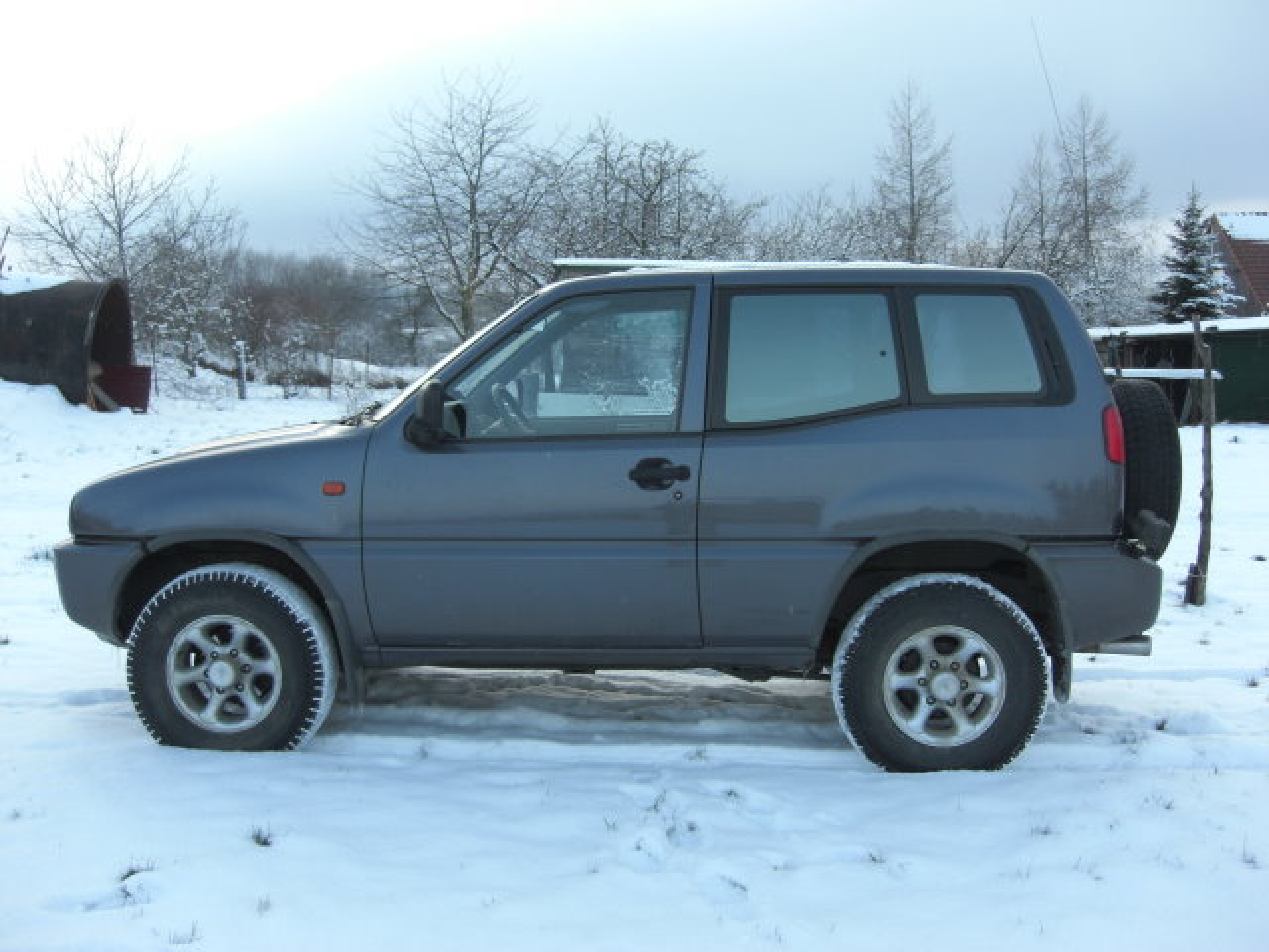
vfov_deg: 37.7
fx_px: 1393
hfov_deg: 49.0
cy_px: 476
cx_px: 634
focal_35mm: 38
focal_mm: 7.9
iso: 100
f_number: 2.8
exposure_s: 1/100
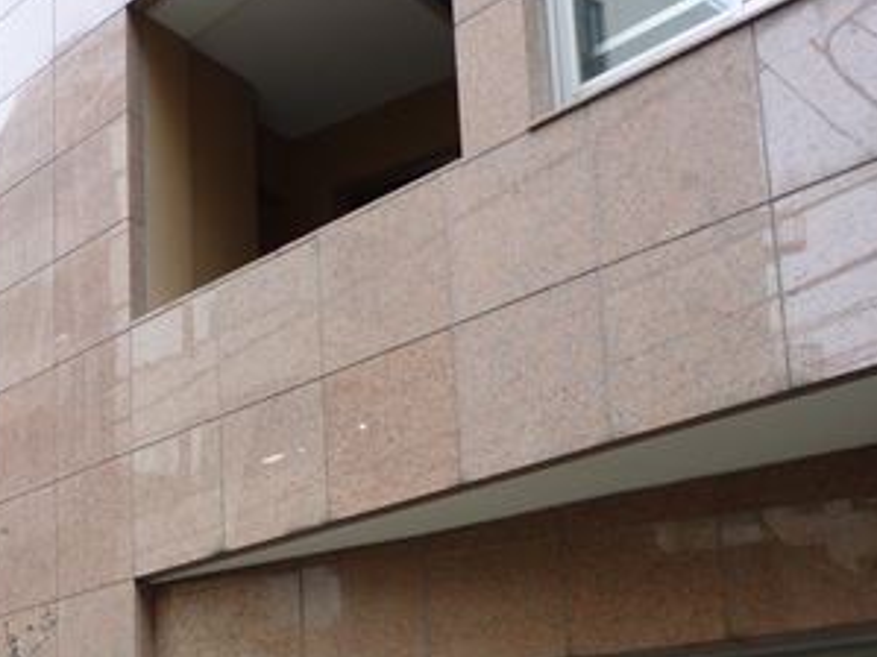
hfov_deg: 31.2
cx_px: 150
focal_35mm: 60
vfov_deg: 23.6
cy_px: 616
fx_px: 1519
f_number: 3.1
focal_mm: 5
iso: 200
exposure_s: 1/60
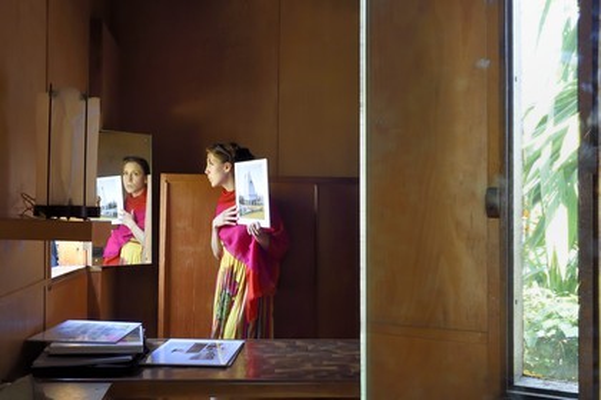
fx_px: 568
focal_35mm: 34
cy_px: 200
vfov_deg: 38.9
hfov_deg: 55.8
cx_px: 300
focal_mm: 34
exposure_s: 1/25
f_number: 13
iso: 3200
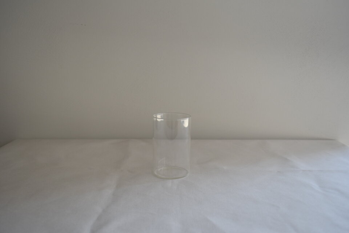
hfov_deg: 57.2
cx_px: 174
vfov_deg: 40.0
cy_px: 116
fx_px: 320
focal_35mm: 33
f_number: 4.5
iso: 400
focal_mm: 22
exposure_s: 1/80
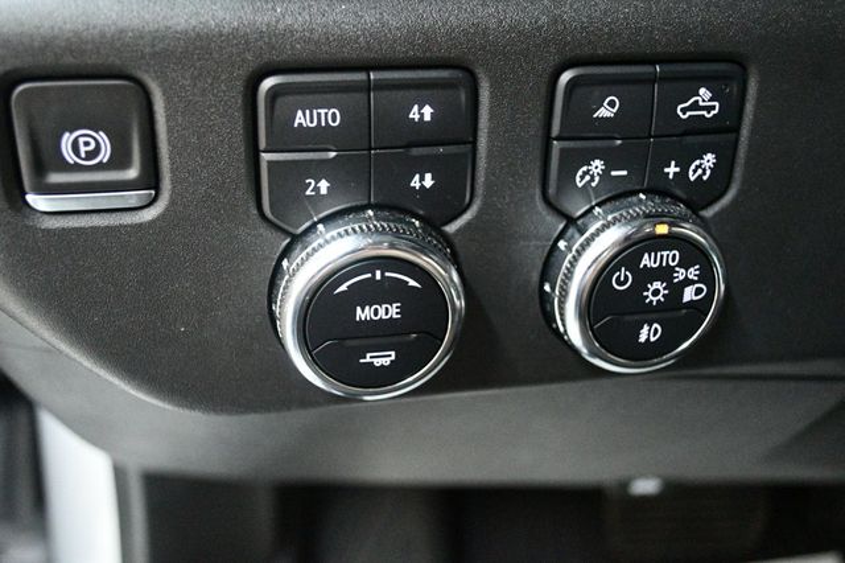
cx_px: 422
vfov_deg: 34.2
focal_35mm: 39
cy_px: 282
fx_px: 915
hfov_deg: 49.6
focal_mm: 26
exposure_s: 1/60
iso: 9000
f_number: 4.2
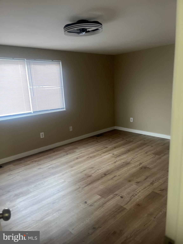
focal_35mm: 26
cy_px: 122
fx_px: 183
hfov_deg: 53.1
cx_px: 92
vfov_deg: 67.3
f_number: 1.6
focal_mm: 5.1
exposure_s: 1/60
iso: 100
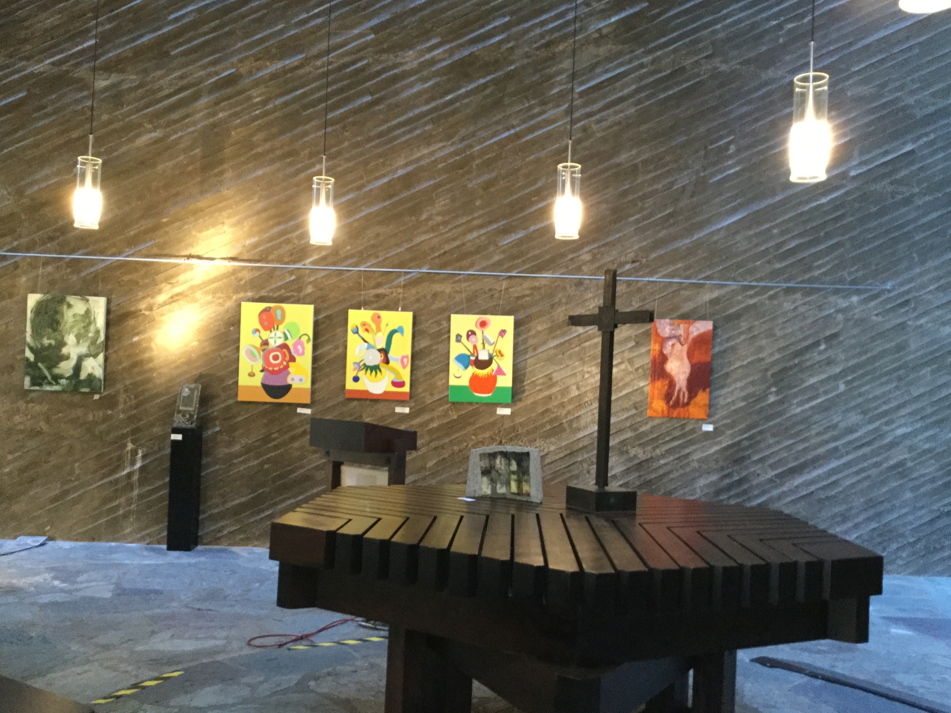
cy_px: 362
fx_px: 879
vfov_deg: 44.2
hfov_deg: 56.8
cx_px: 467
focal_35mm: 32
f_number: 2.4
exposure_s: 1/25
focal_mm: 3.3
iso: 200
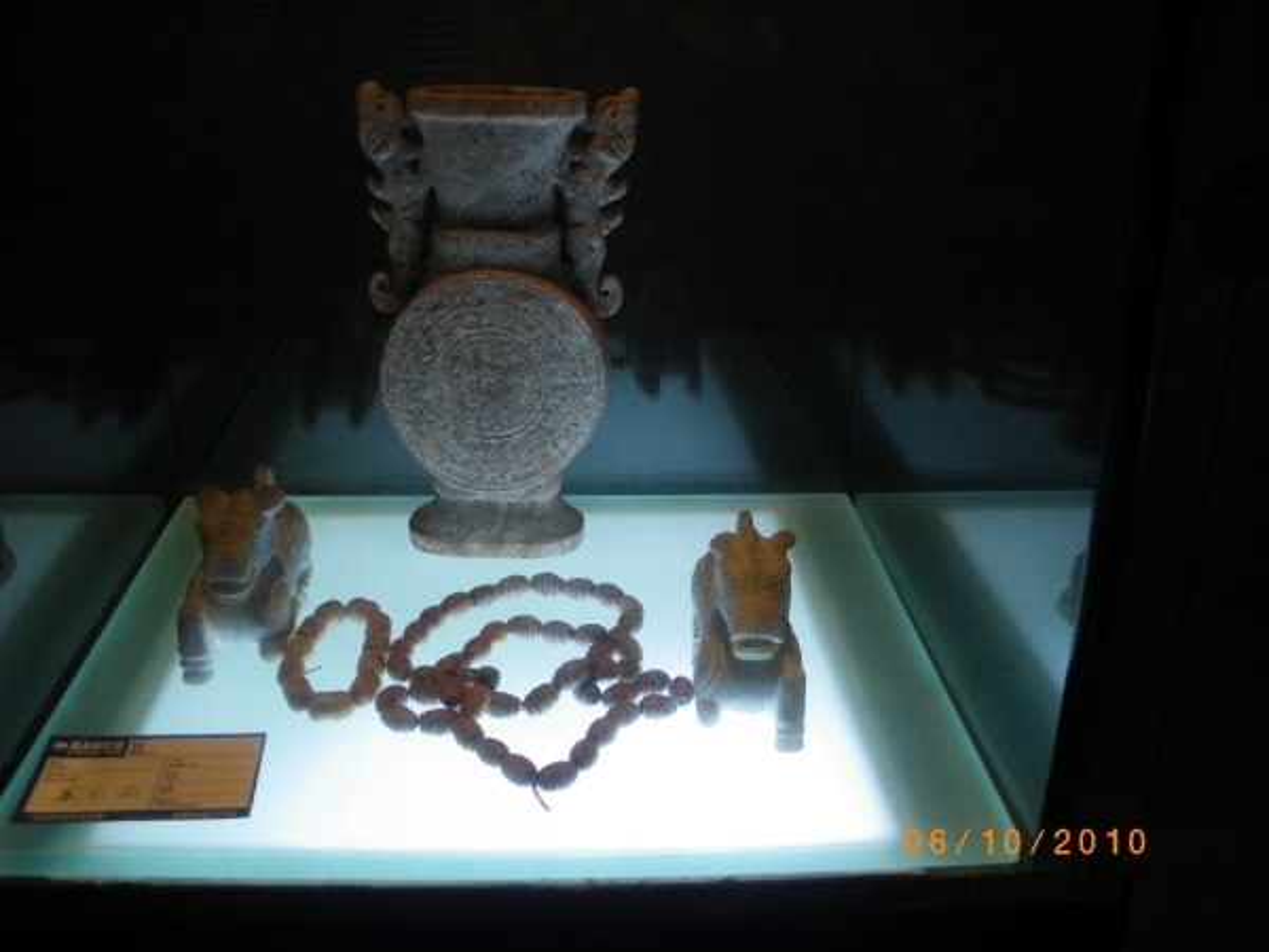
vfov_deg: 39.7
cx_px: 634
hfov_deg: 51.4
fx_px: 1320
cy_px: 476
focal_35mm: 36
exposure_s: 1/50
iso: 200
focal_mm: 6.3
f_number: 3.5
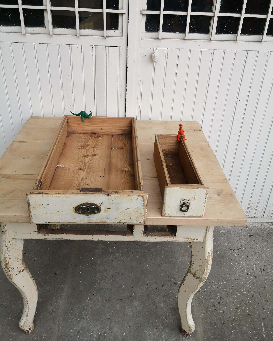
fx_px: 293
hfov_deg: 50.0
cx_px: 135
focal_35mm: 29
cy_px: 156
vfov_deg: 60.4
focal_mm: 3.95
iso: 125
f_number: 1.6
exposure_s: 1/900
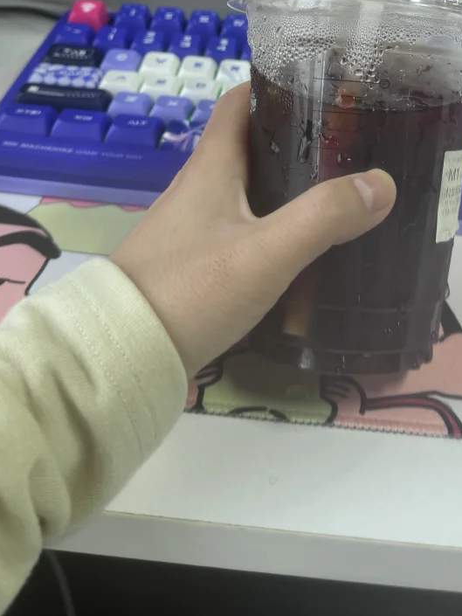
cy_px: -8
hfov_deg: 28.7
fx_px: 872
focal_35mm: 49
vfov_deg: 35.1
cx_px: 398
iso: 64
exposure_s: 1/100
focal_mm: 6.76
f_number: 1.78
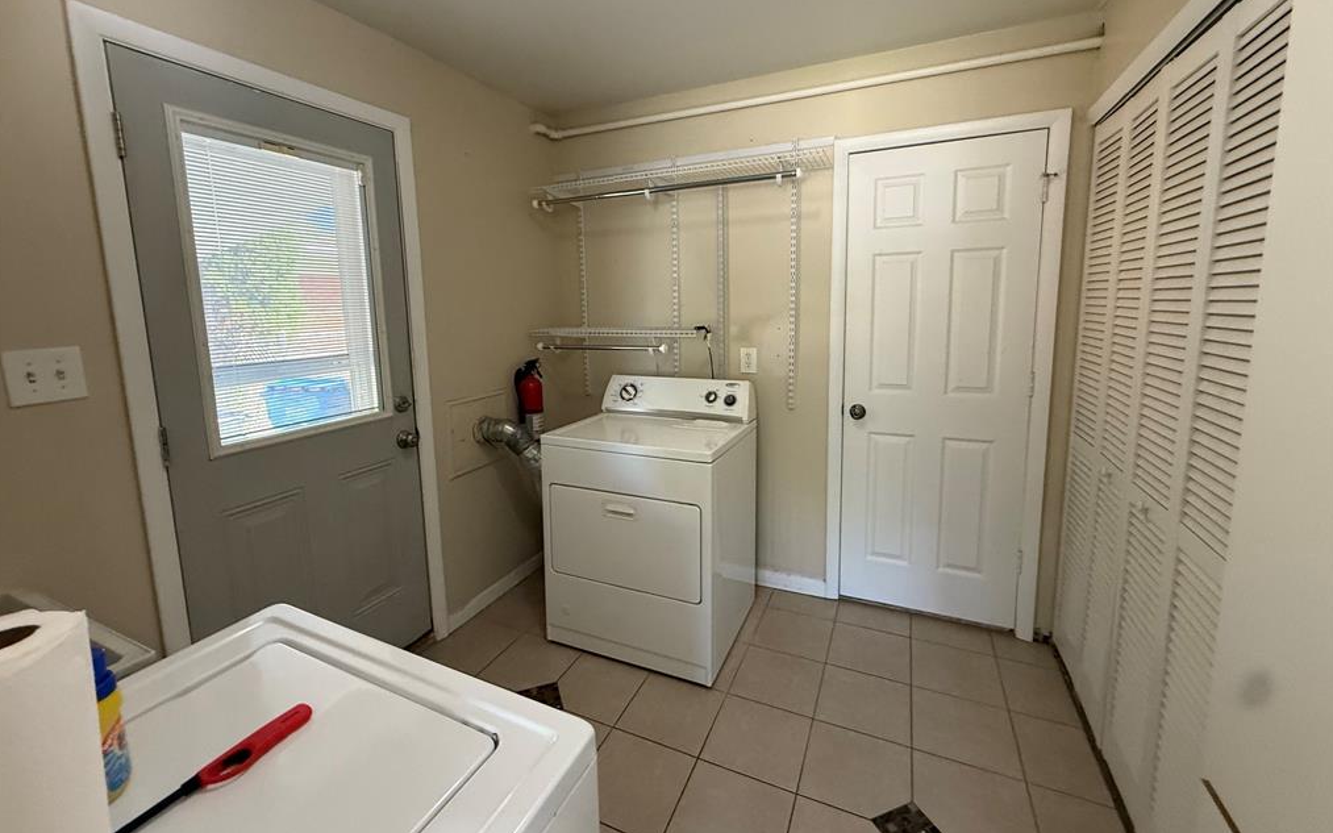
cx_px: 665
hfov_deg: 101.5
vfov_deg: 74.6
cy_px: 375
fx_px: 545
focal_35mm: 15
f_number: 2.2
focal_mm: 2.22
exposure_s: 1/60
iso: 400
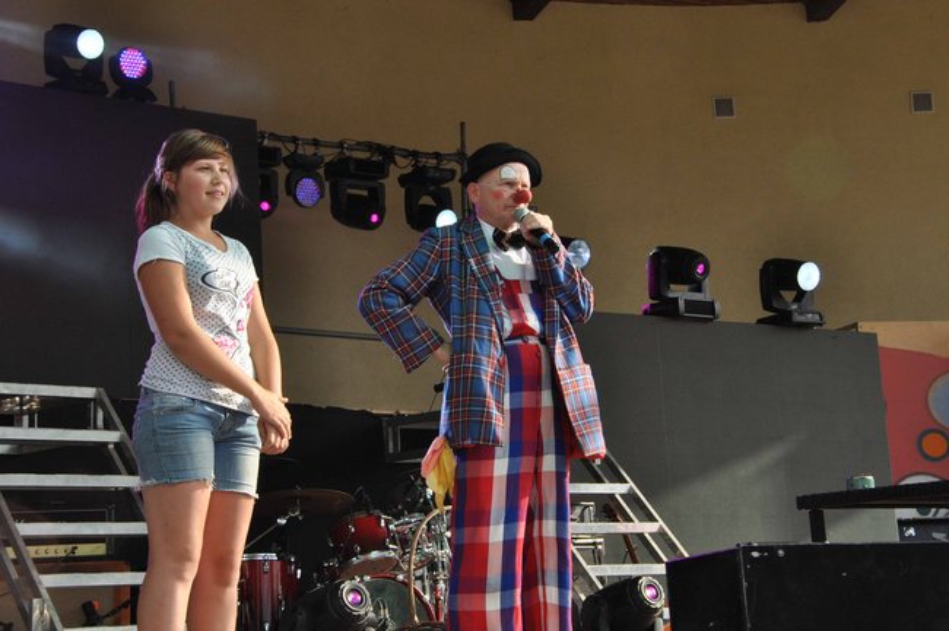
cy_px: 316
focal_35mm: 78
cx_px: 474
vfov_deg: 17.5
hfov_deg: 26.0
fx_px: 2054
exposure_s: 1/200
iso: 640
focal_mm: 52
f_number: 18
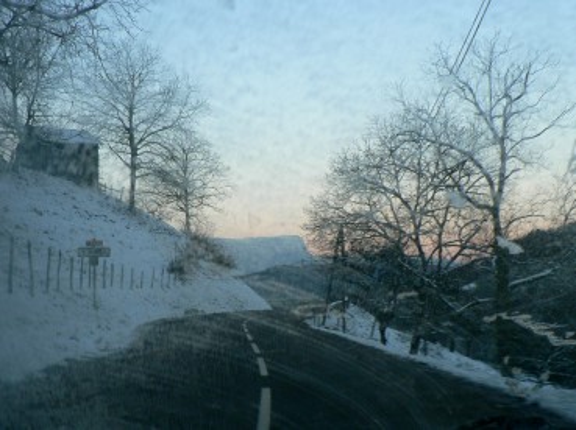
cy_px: 215
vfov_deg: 39.6
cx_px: 288
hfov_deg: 51.4
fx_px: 598
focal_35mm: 36
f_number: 2.8
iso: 80
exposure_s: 1/60
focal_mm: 6
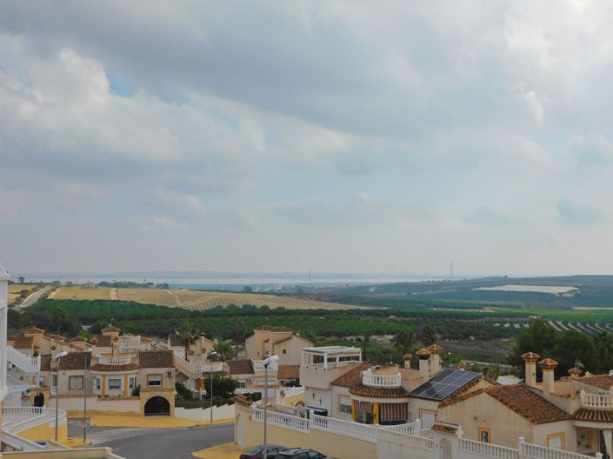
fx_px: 903
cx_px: 306
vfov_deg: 28.5
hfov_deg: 37.5
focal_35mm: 51
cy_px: 230
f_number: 7.6
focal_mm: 9
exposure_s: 1/640
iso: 125
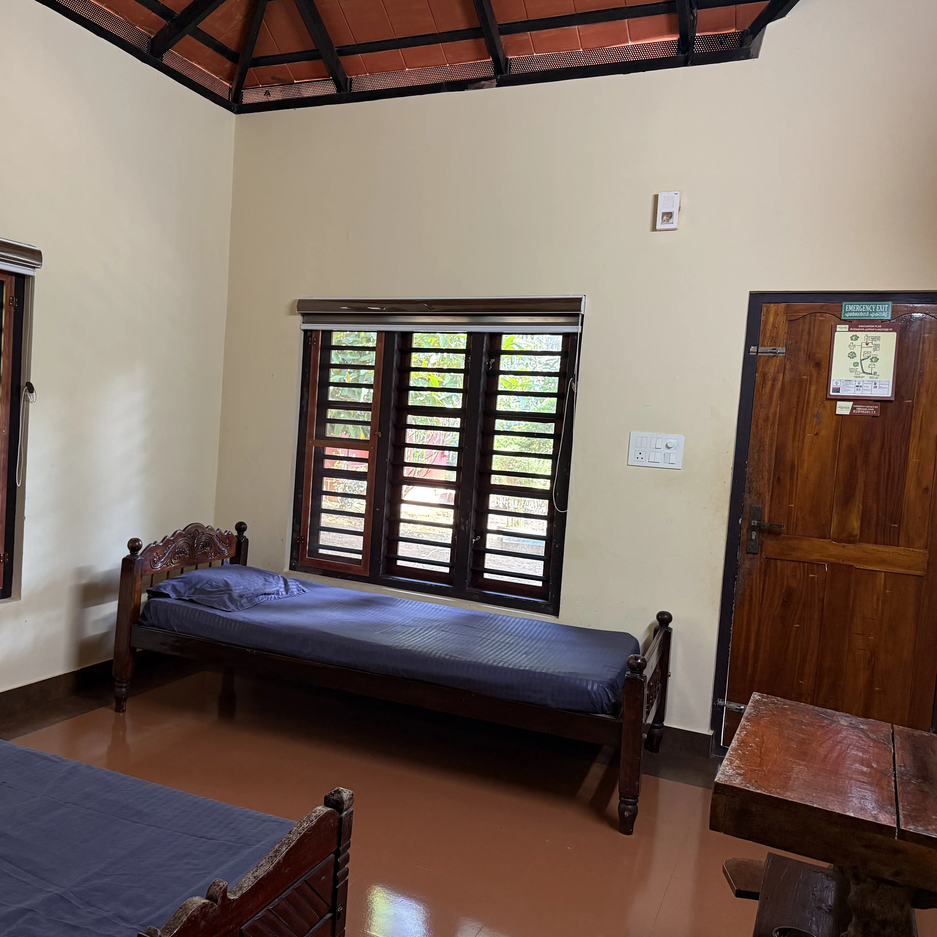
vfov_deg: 55.6
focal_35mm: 29
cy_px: 468
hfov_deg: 55.2
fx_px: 888
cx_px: 374
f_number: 1.78
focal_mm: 6.76
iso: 320
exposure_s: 1/50
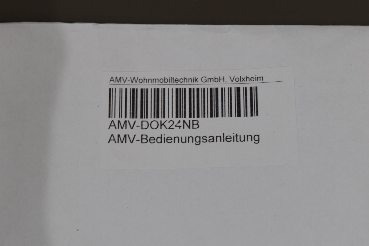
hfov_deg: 24.6
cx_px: 184
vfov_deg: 16.6
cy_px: 123
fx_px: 846
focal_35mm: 82
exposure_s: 1/60
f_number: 8
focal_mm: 55
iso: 250
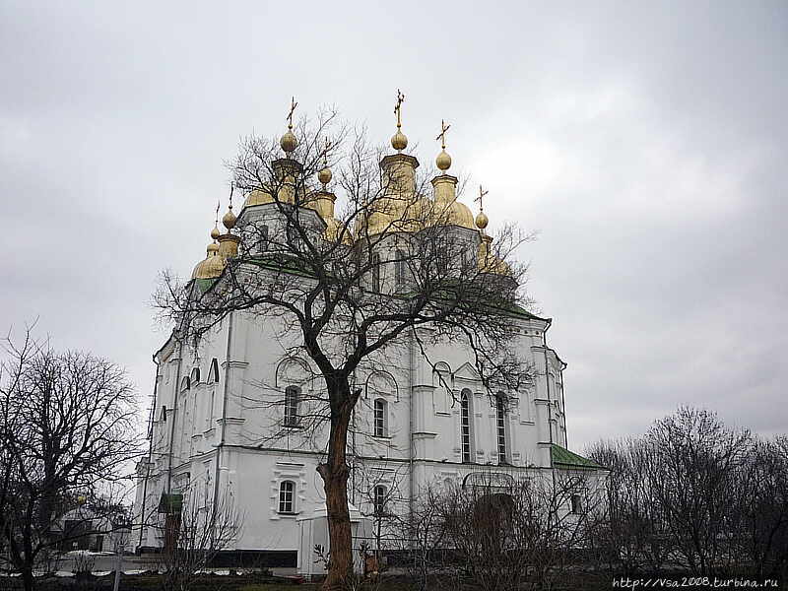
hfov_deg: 56.8
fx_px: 728
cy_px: 296
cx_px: 394
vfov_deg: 44.2
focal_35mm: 32
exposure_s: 1/250
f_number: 4
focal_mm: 5.2
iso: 100
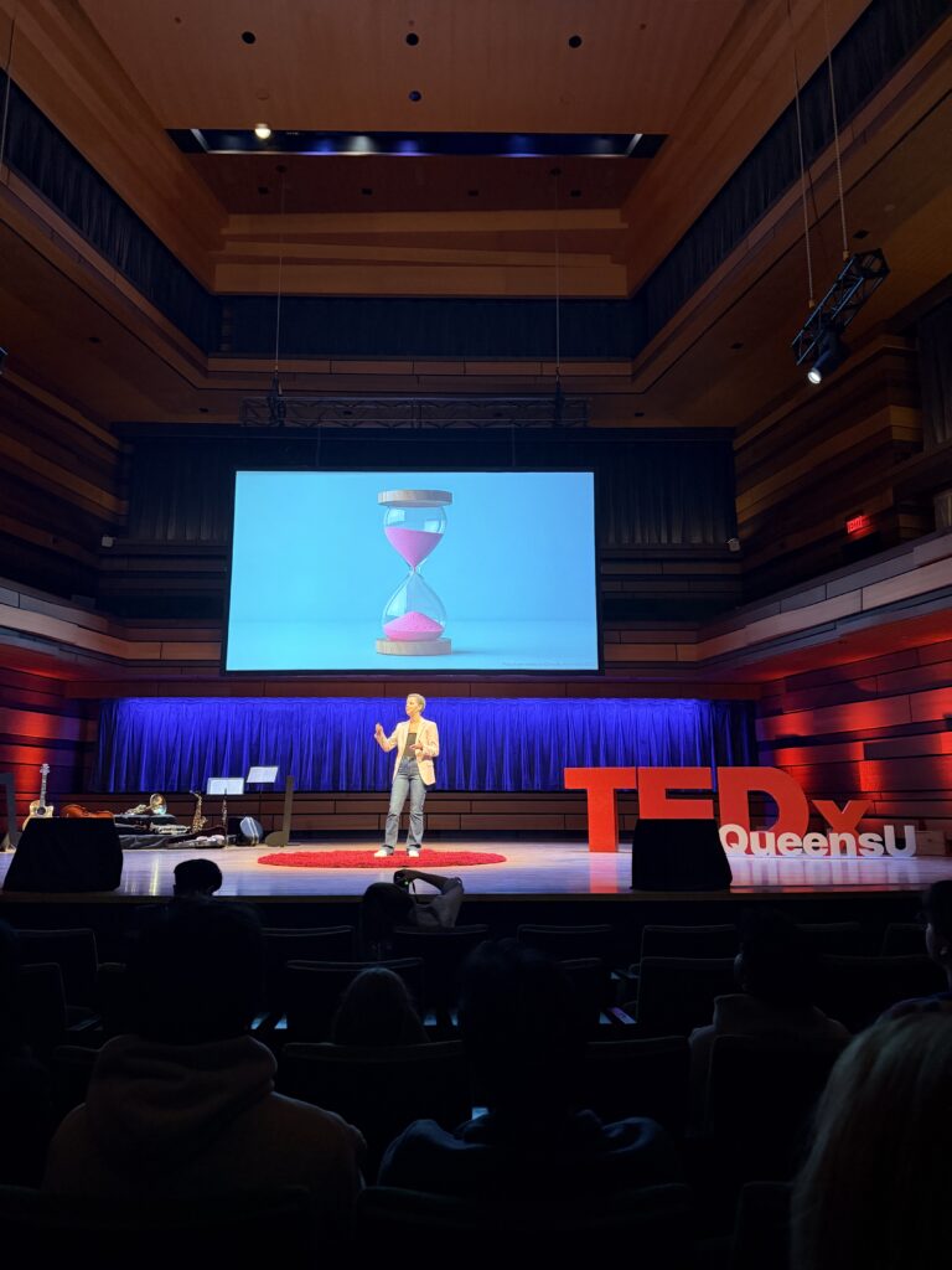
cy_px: 635
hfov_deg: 56.8
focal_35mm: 24
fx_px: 880
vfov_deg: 71.6
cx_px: 476
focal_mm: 6.76
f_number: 1.78
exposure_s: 1/40
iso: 640
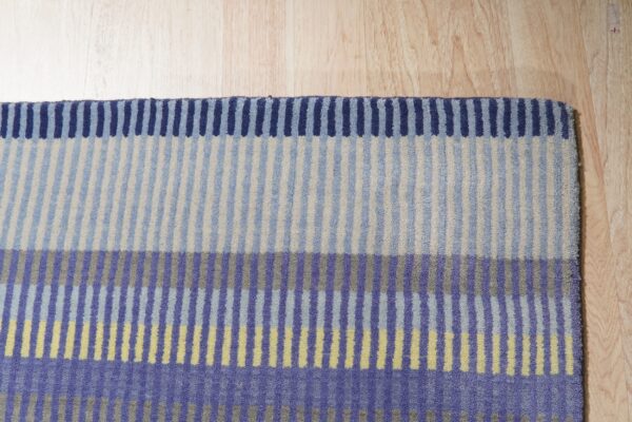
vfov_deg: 29.9
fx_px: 790
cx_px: 316
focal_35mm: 45
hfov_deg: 43.6
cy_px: 211
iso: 800
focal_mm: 30
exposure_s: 1/320
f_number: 4
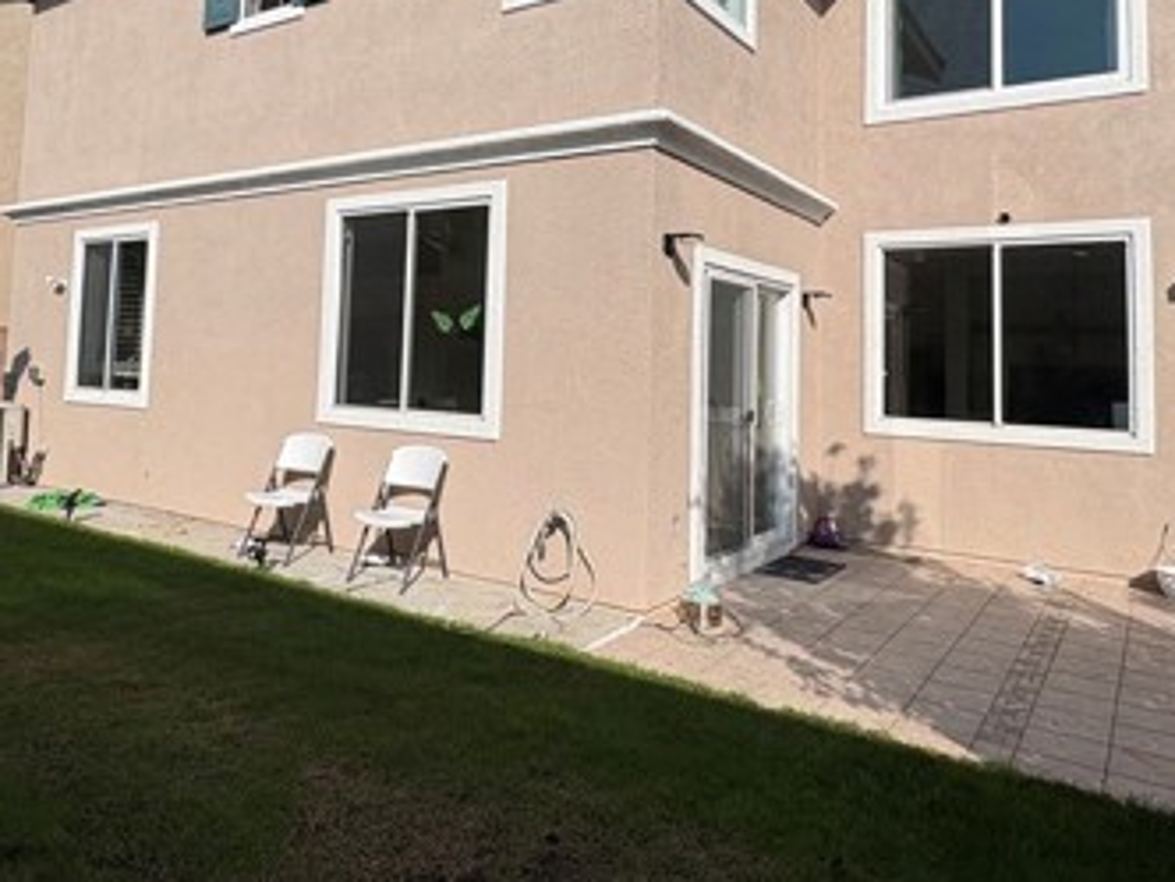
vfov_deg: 50.4
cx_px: 506
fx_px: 916
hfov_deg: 65.0
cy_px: 290
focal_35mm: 27
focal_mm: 2.22
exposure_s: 1/4926
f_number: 2.2
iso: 50
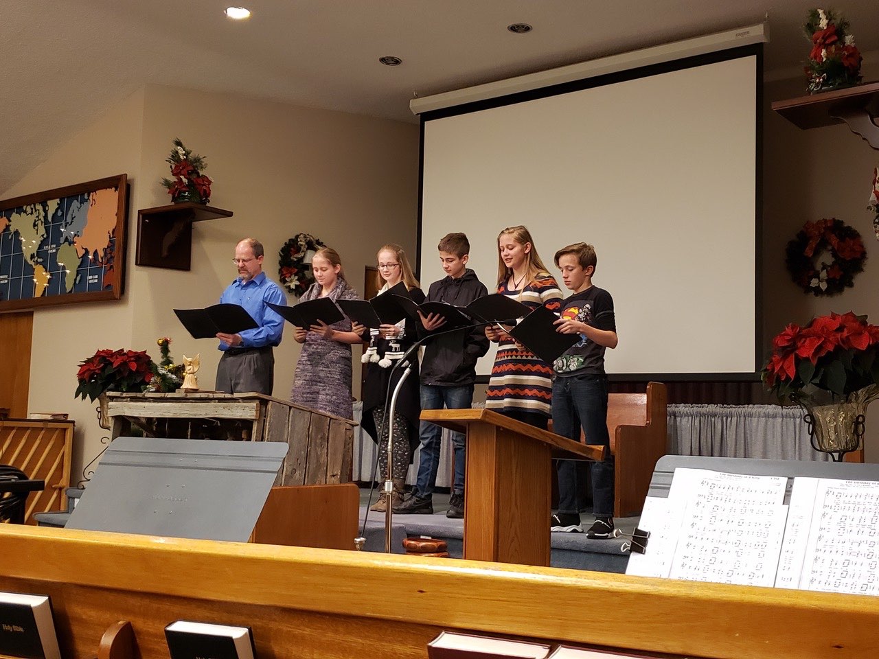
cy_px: 330
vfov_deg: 53.1
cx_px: 440
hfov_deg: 67.3
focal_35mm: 26
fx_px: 660
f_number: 1.5
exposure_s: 1/30
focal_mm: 4.3
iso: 250
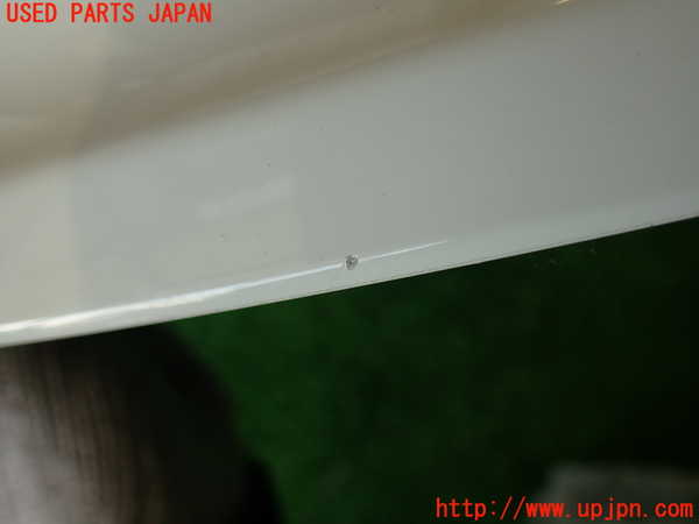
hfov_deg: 56.8
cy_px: 262
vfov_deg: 44.2
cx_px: 350
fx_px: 646
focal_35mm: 32
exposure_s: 1/100
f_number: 2.4
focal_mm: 5.79
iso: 100
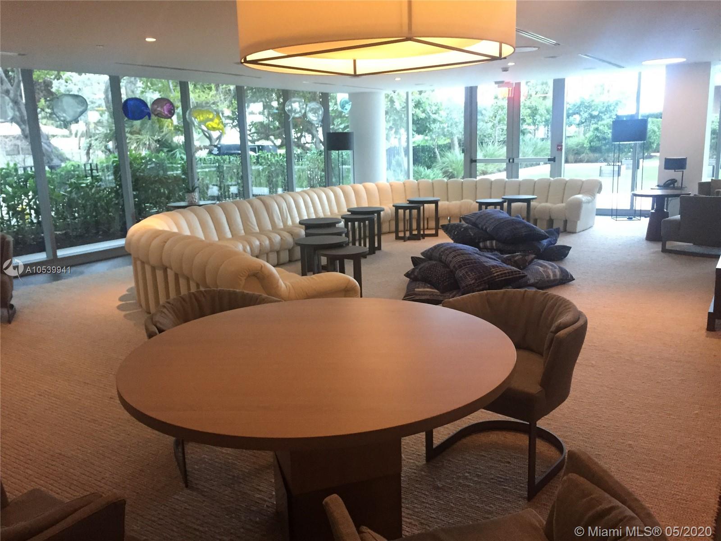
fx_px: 604
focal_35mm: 29
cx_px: 360
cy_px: 270
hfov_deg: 61.7
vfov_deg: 48.2
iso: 250
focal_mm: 4.15
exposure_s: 1/30
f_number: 2.2
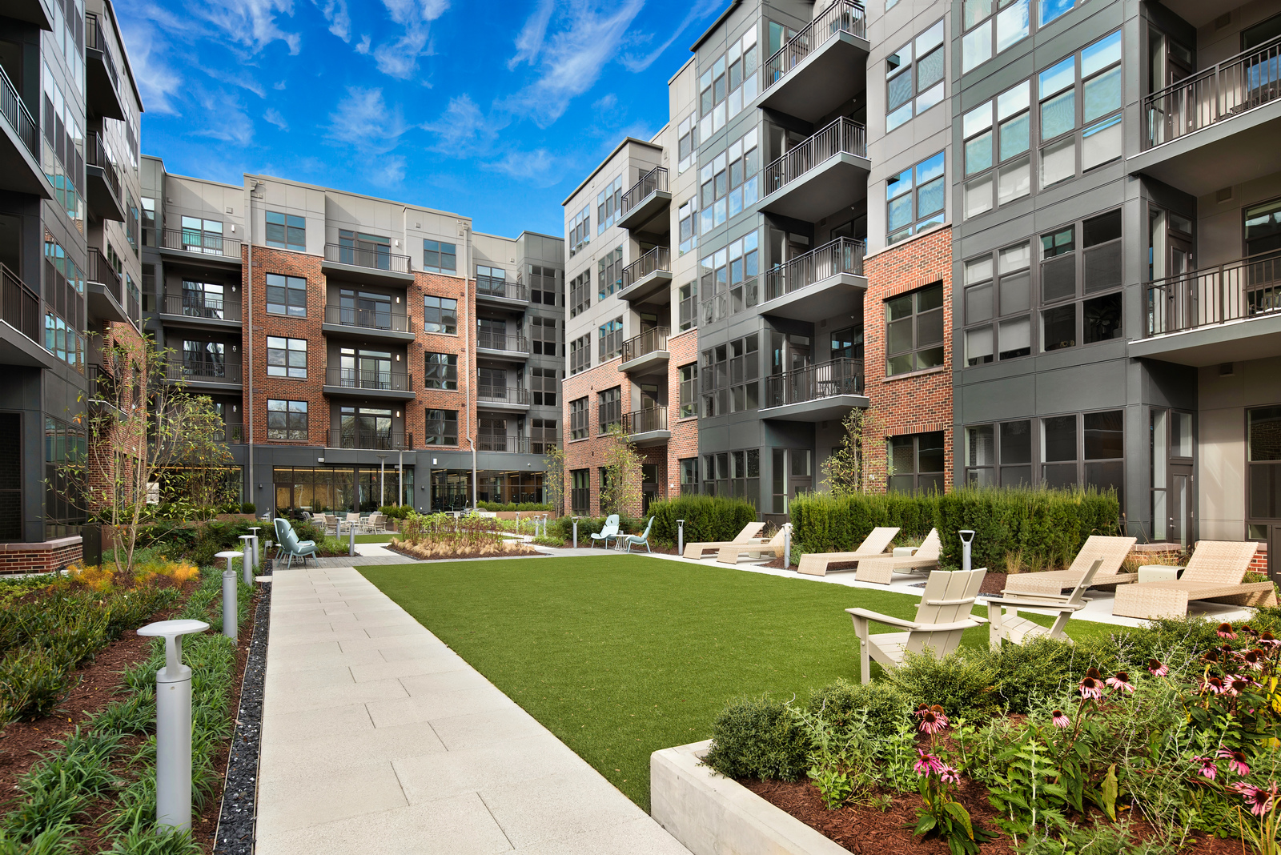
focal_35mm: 19
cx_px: 640
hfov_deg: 86.9
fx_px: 676
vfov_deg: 64.6
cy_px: 428
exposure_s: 1/40
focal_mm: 19
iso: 64
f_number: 8
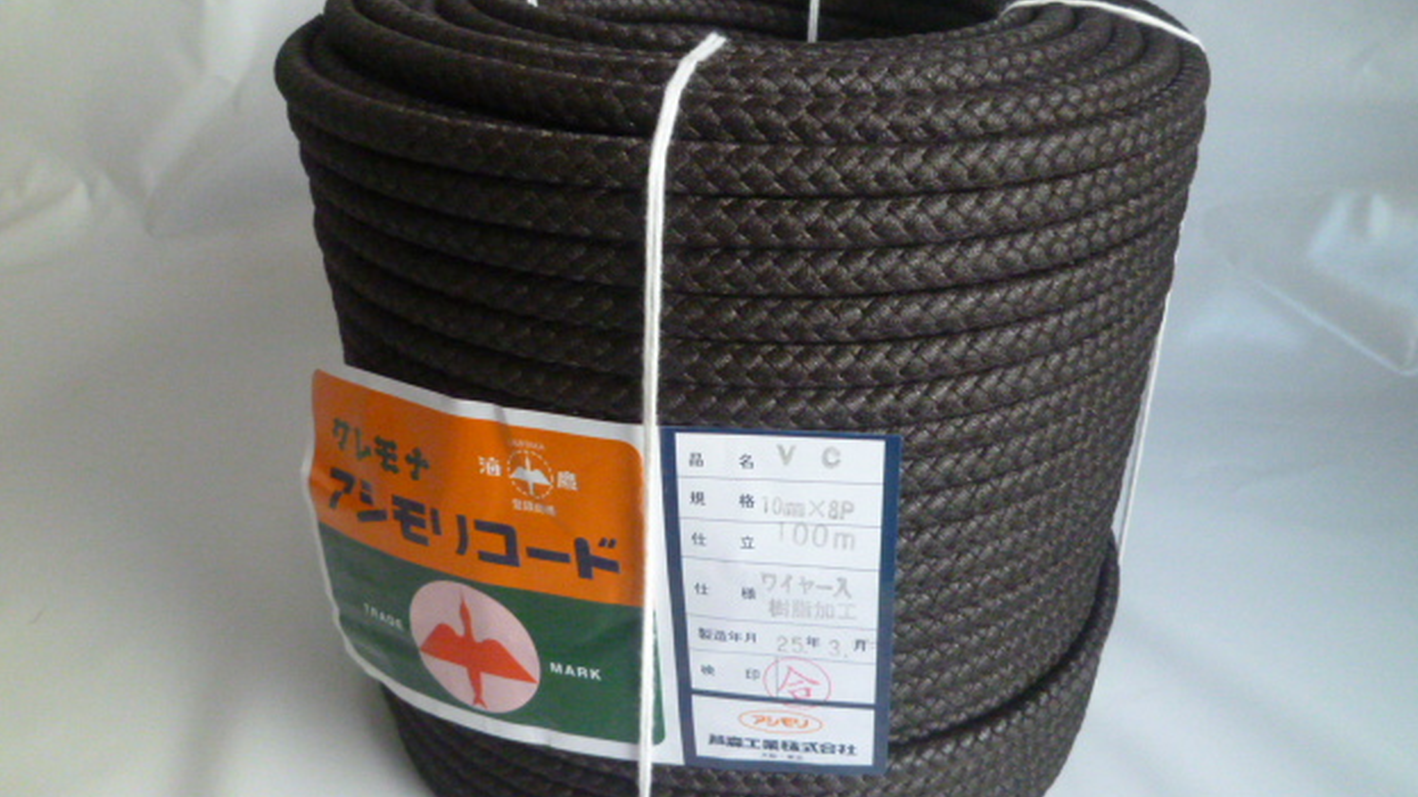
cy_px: 408
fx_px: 1052
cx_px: 726
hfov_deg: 67.9
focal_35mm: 28
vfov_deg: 41.5
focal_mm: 4.5
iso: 800
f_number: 4
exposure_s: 1/250
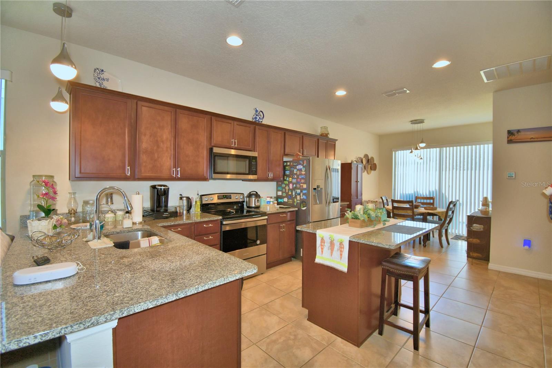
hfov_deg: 100.4
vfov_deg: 77.3
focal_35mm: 15
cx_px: 276
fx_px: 230
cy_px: 184
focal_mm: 10
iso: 200
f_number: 4.5
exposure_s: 1/40
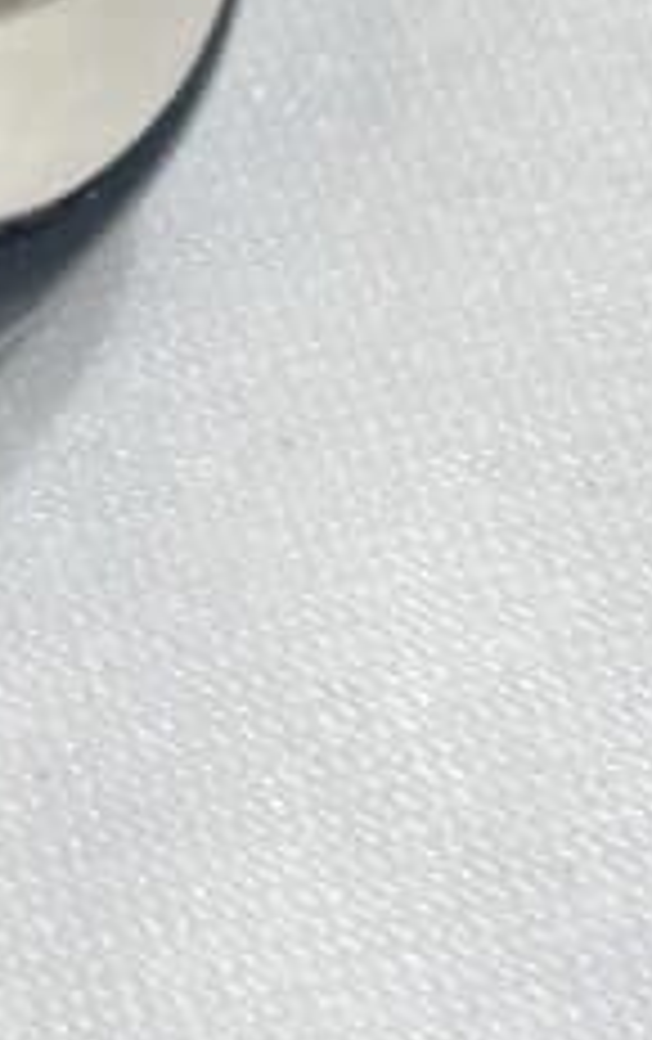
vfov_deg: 8.5
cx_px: -616
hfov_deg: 5.3
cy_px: -126
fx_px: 6916
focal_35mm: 244
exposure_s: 1/185
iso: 32
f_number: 1.6
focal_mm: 5.96
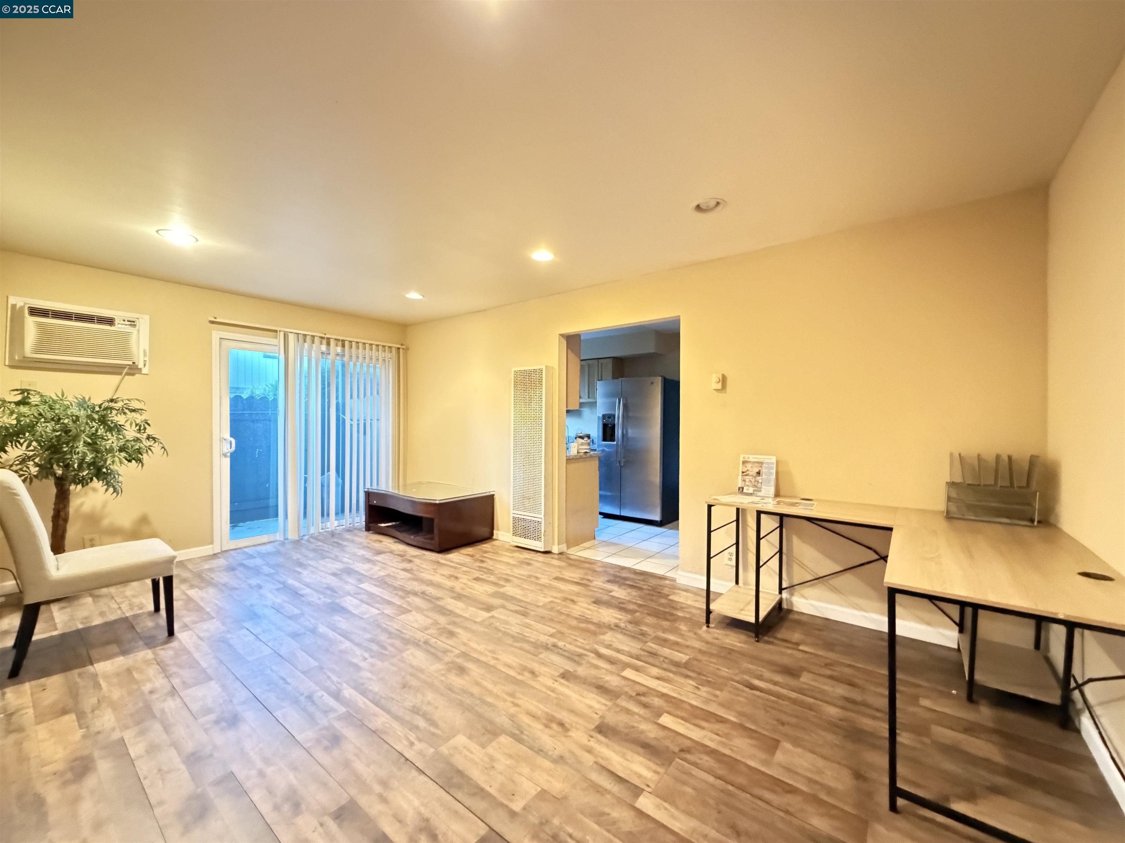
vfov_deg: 85.7
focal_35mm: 14
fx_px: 455
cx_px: 562
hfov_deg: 102.1
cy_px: 422
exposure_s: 1/15
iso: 3200
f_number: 2.2
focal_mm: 2.22
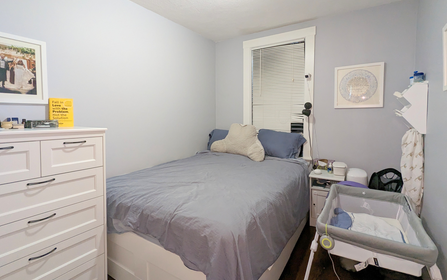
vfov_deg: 67.9
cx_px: 223
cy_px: 127
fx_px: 207
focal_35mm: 17
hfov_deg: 94.4
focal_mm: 2.35
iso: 423
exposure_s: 1/37.4
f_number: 2.2
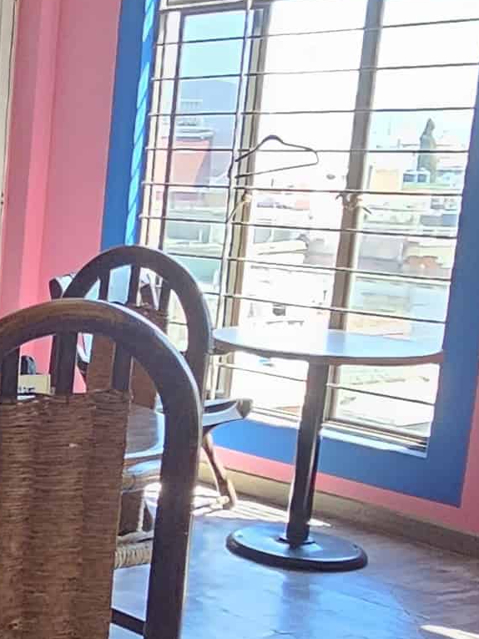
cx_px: -401
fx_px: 1254
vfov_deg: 28.4
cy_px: 403
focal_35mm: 68
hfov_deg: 17.3
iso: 400
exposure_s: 1/100
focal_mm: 2.2
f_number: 2.2
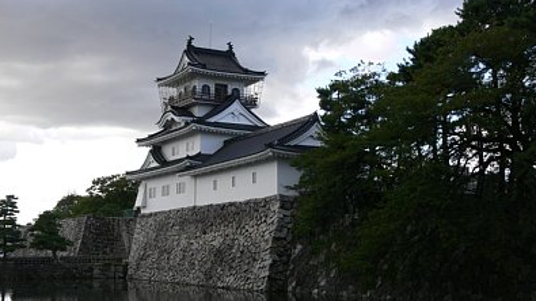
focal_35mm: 54
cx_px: 267
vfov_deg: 22.2
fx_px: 767
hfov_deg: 38.5
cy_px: 161
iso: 80
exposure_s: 1/125
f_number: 5.6
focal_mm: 10.3
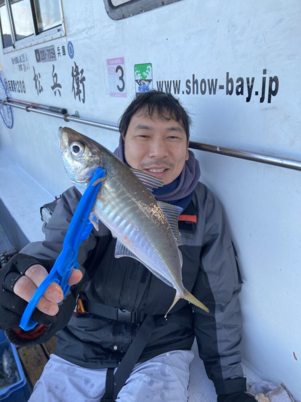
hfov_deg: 49.7
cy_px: 201
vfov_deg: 63.4
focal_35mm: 28
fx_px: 325
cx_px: 150
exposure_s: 1/122
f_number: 1.8
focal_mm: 3.99
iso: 25
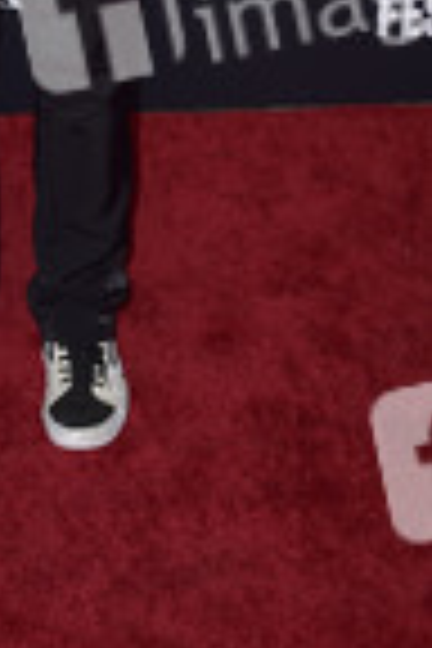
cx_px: -164
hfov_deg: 13.5
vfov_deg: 19.1
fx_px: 1746
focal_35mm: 97
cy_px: -238
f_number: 6.3
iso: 500
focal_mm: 35
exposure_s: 1/200
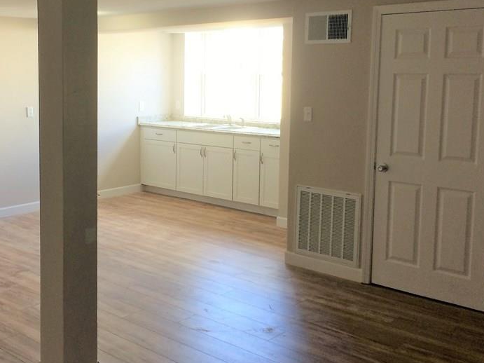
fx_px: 601
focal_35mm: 43
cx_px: 179
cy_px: 142
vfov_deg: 33.5
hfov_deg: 43.5
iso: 50
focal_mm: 4.15
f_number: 2.2
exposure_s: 1/30
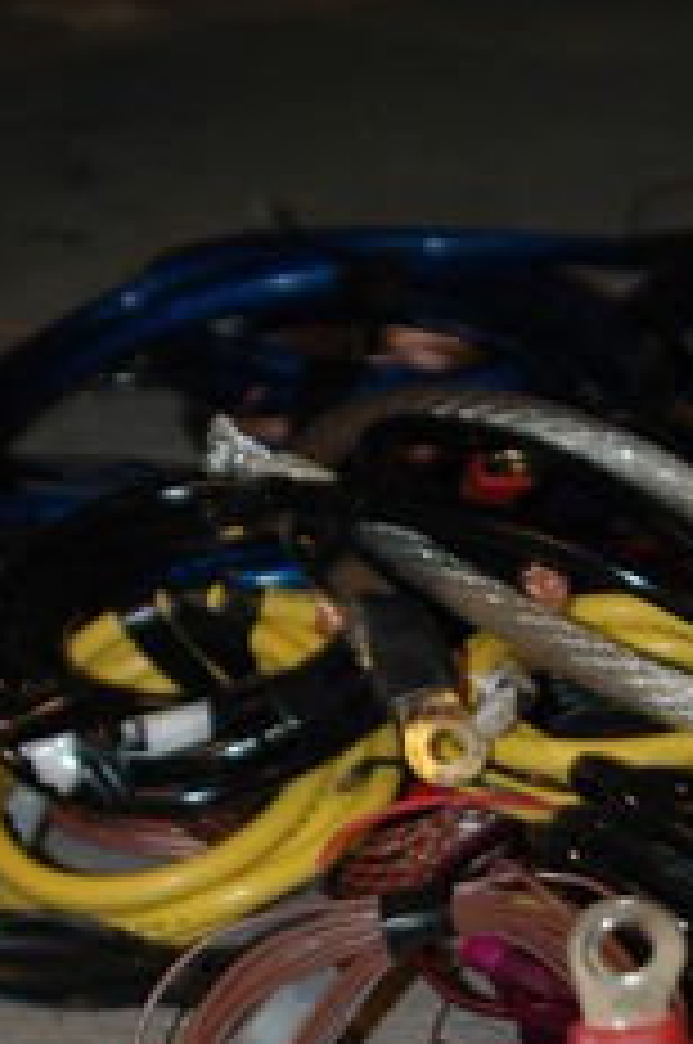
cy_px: 752
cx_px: 554
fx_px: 3359
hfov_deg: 11.7
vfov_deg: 17.6
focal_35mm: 116
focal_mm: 28
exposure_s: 1/60
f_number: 3.5
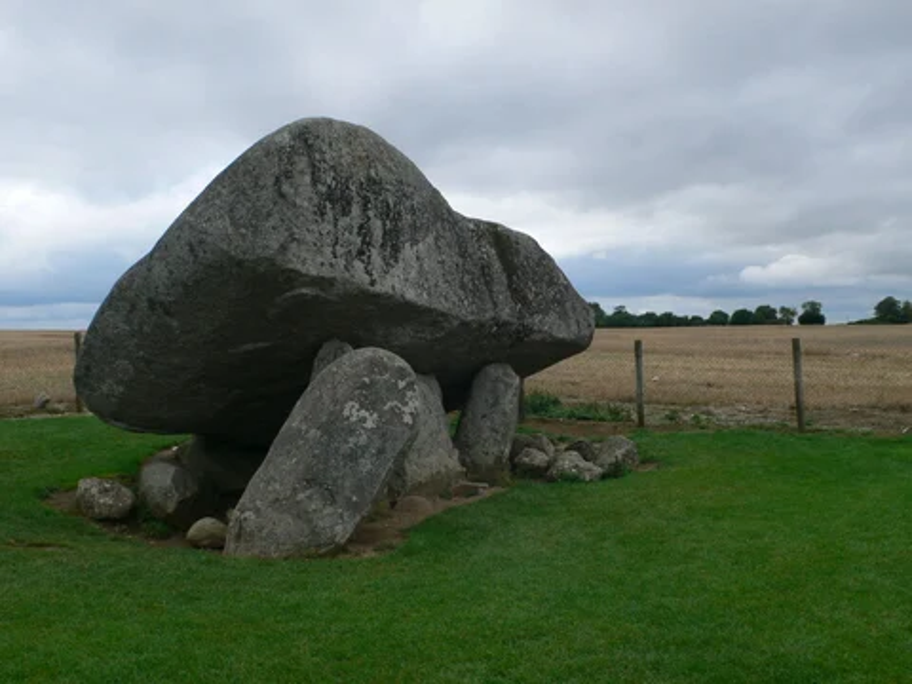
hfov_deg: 54.0
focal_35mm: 34
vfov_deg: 41.8
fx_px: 896
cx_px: 456
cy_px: 342
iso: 80
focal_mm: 6.3
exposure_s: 1/320
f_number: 4
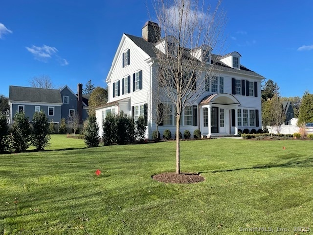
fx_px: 235
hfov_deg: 67.3
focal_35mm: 26
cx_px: 156
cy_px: 118
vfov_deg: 53.1
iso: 32
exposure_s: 1/2451
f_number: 1.6
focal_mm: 4.2
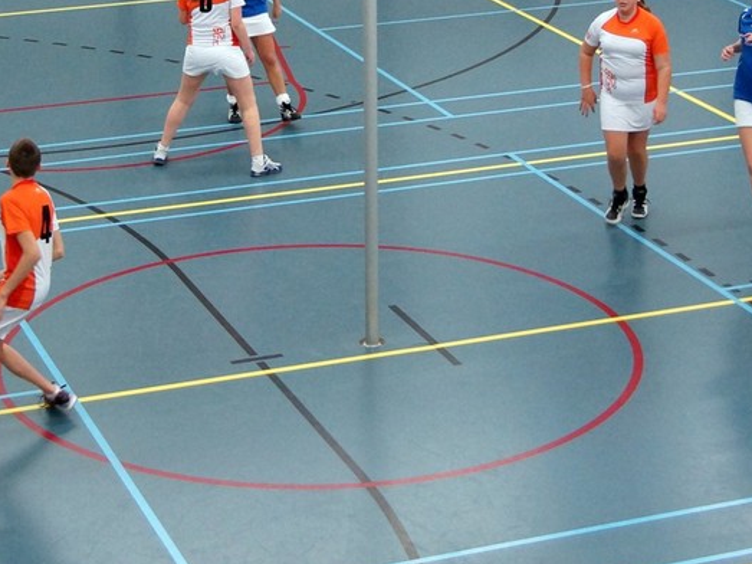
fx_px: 1716
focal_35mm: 79
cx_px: 135
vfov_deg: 18.5
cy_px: 122
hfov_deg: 24.3
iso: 1250
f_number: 4
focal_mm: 28
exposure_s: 1/160
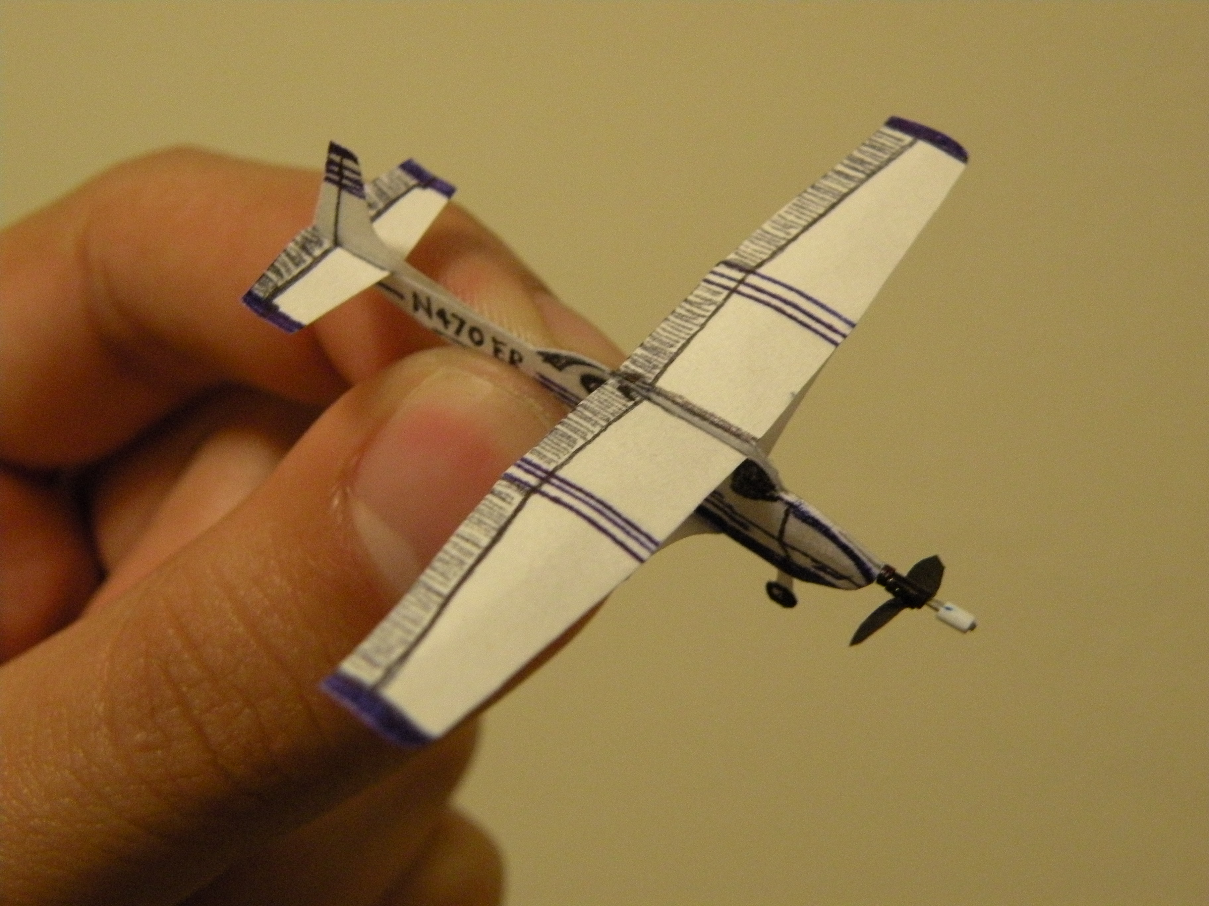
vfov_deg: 34.3
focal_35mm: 42
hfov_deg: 44.8
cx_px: 604
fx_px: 1467
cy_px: 453
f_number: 3.2
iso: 400
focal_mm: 7.4
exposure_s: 1/25.7
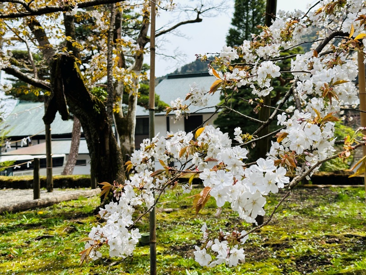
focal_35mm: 48
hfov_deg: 39.7
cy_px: 138
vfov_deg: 30.3
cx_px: 183
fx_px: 508
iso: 64
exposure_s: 1/2667
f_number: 1.78
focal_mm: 6.86
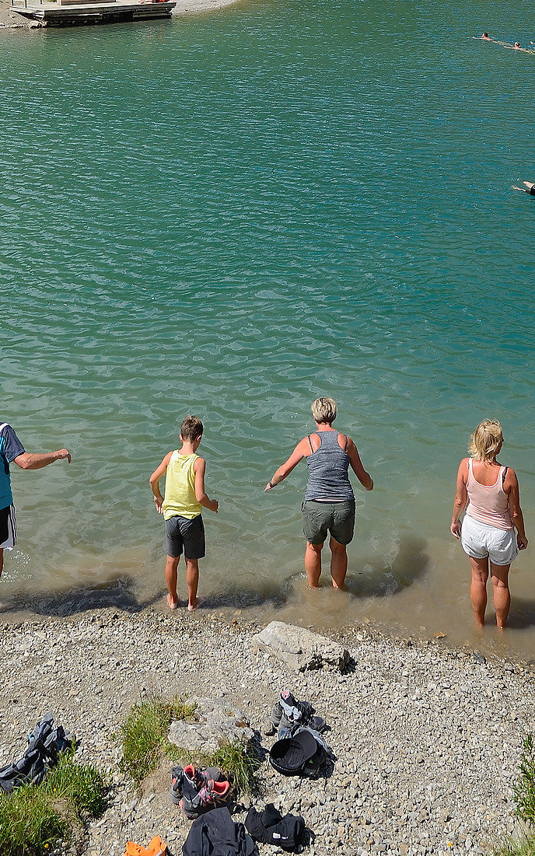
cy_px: -39
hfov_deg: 32.0
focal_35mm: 40
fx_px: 933
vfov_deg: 41.4
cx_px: 254
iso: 140
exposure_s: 1/250
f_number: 7.1
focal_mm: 18
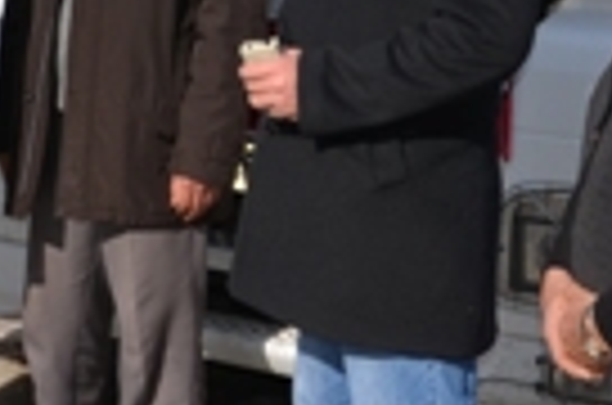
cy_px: -162
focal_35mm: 141
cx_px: 342
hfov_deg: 14.6
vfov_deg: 9.5
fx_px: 2391
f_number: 8
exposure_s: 1/250
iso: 100
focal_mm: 20
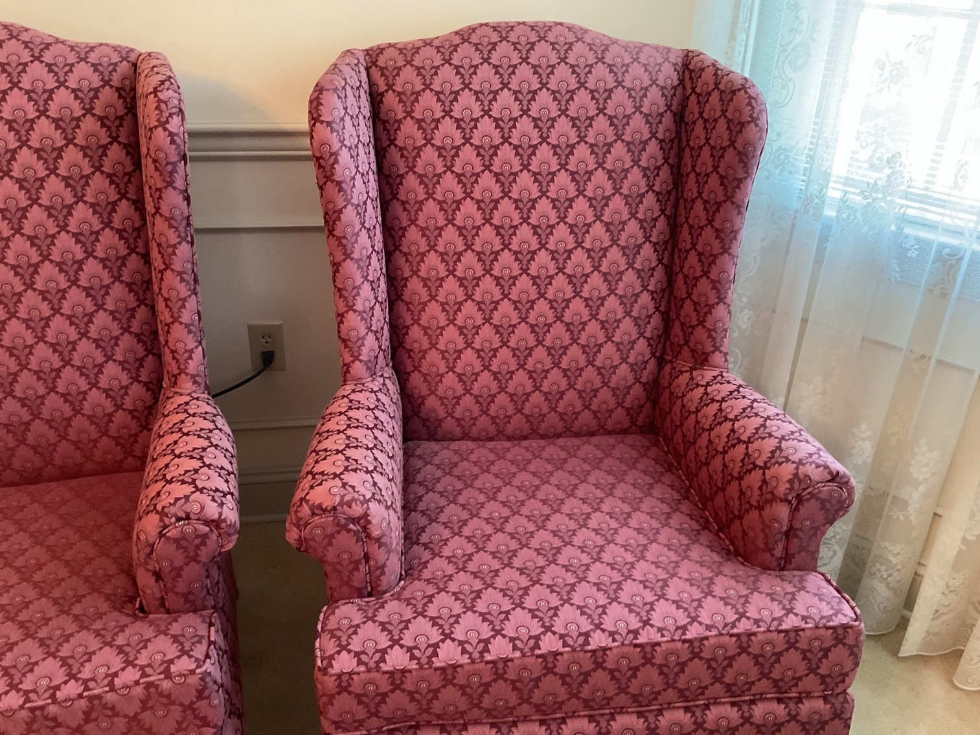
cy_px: 368
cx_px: 490
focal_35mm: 29
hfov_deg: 61.7
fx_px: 821
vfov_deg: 48.2
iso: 250
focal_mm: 3
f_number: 1.8
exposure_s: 1/40
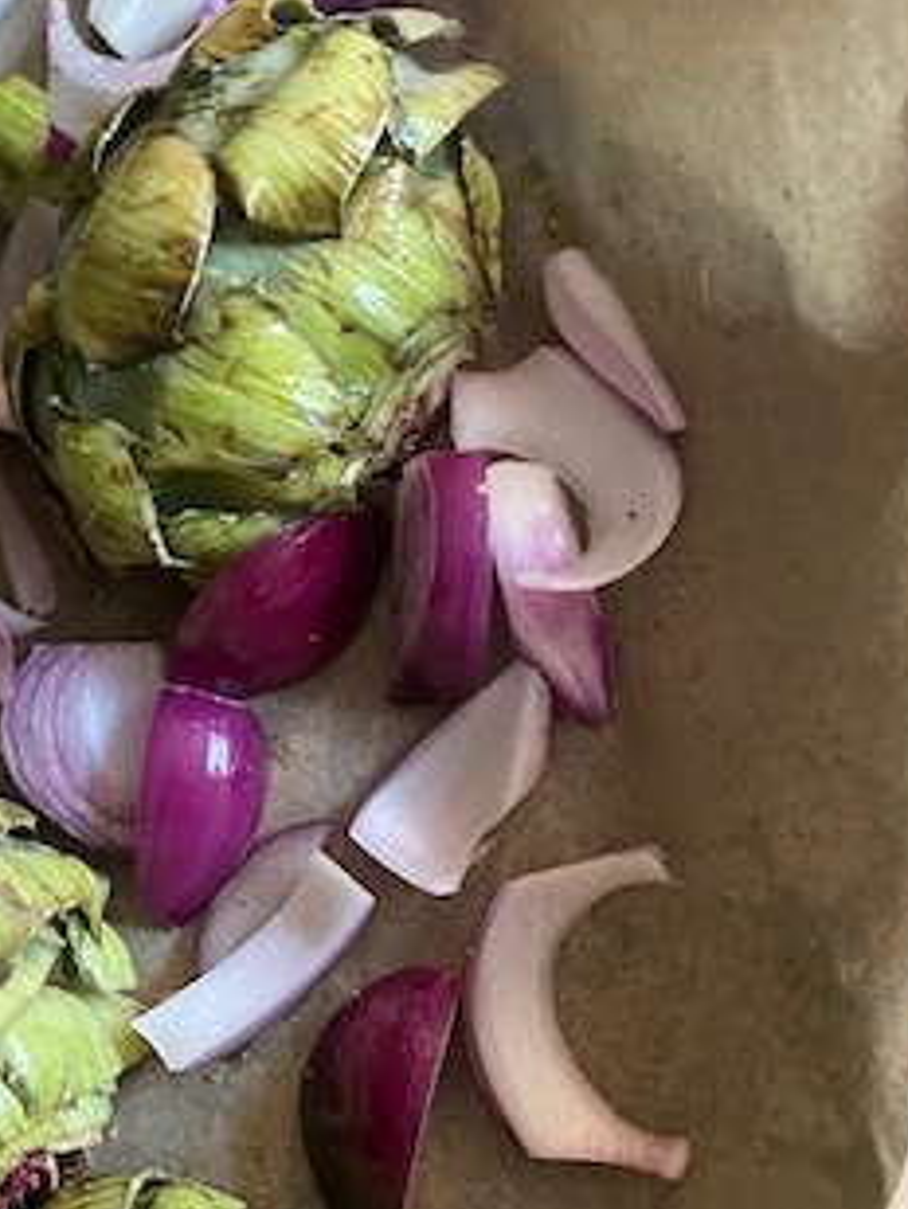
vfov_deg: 34.2
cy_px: 728
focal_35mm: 56
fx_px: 1957
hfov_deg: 25.2
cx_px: 67
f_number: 1.8
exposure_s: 1/33
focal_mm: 4.25
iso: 400
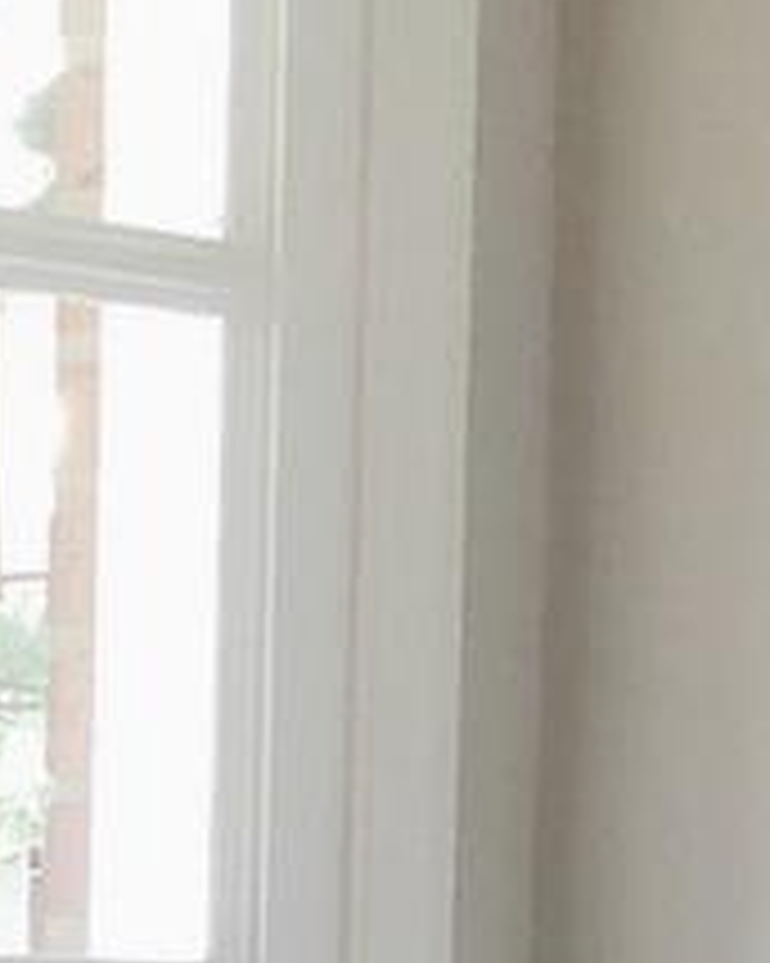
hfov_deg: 7.8
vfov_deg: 9.4
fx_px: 5587
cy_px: 1728
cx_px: -59
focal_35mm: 196
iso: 40
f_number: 1.8
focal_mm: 4
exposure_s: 1/24
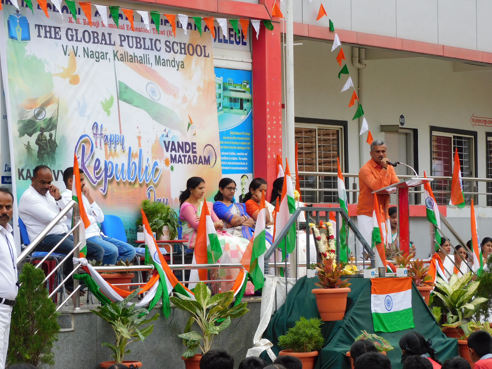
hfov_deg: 13.2
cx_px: 246
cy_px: 184
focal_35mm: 150
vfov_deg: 9.9
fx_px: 2132
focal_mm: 26.9
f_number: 5.2
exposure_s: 1/60
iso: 200
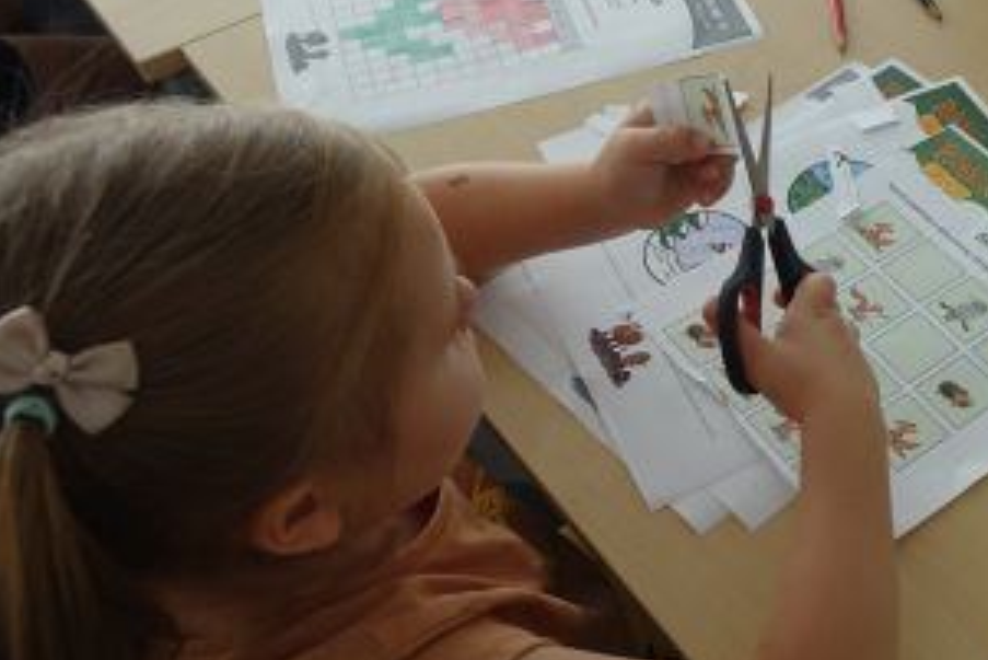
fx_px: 1400
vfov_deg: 26.4
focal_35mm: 51
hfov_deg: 34.7
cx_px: 1021
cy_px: 215
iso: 125
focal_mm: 8.8
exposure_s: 1/100
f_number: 2.8
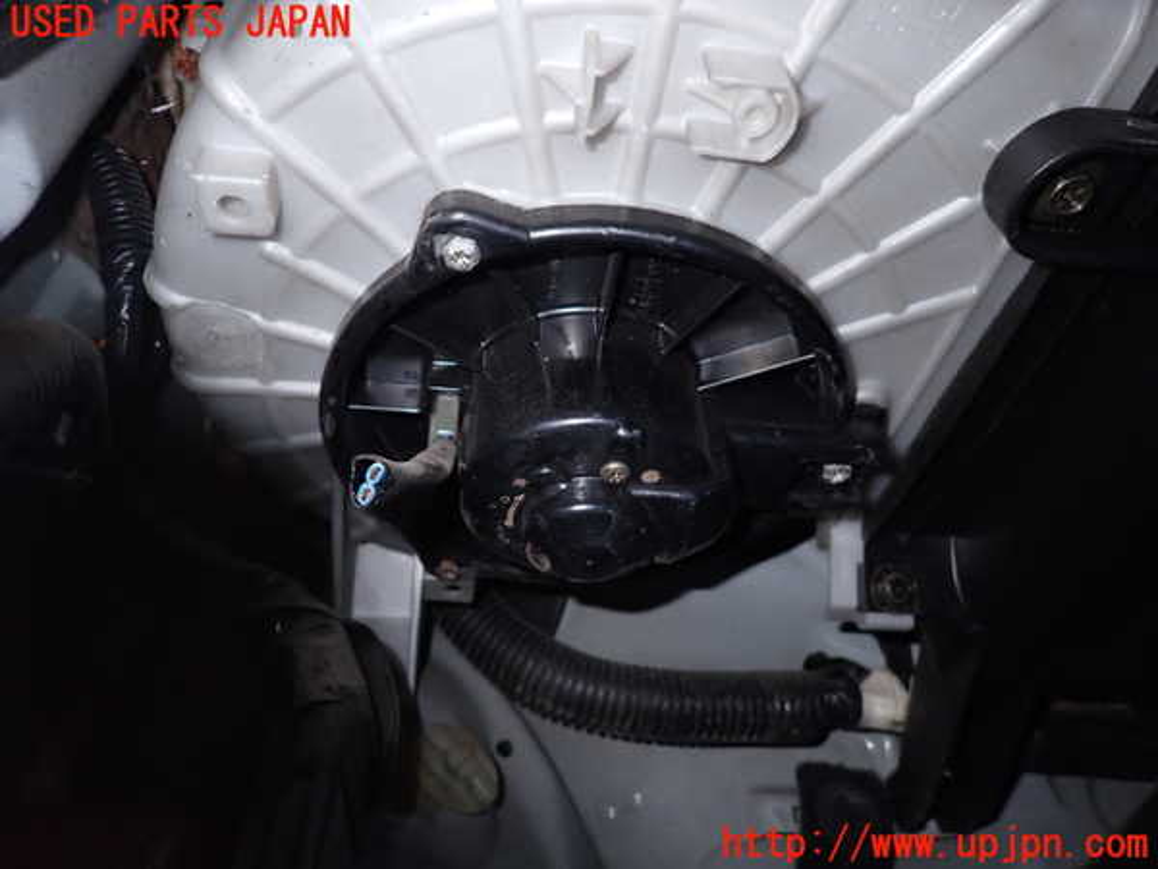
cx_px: 579
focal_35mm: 25
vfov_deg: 54.9
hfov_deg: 69.4
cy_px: 434
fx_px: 836
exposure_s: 1/100
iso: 400
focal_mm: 4.5
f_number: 5.6
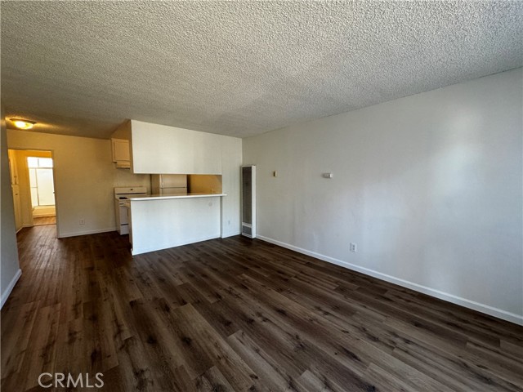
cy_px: 196
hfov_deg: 102.1
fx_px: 212
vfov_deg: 85.7
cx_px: 262
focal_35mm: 14
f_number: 2.2
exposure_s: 1/120
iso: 320
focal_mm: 2.22
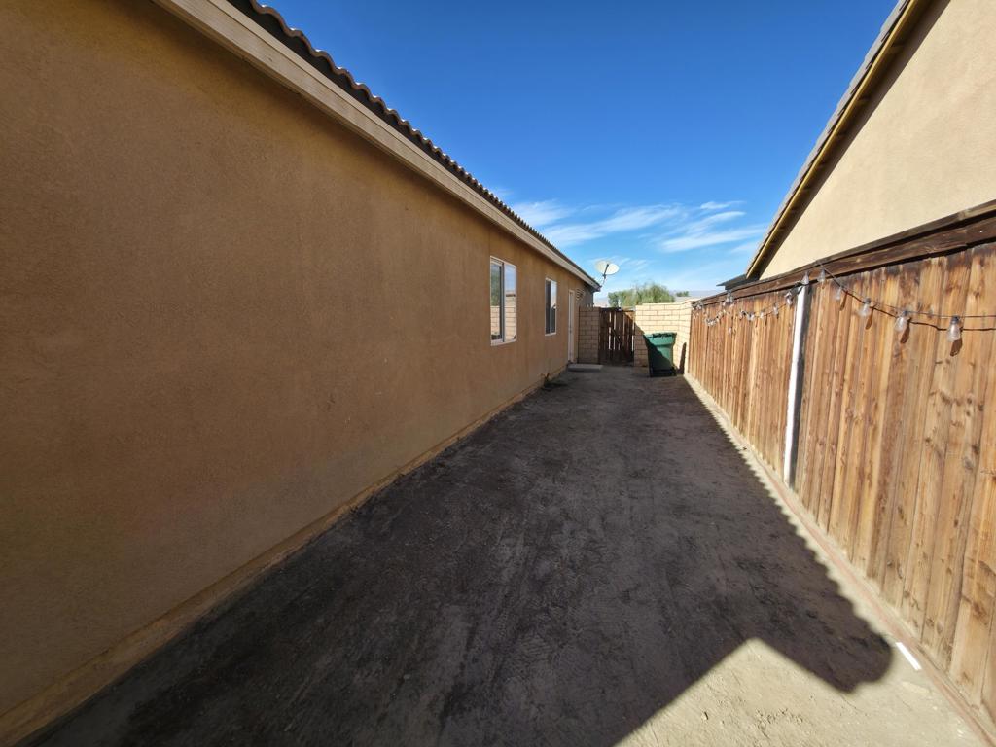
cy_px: 374
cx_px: 498
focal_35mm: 13
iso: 20
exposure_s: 1/631
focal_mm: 2.2
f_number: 1.9
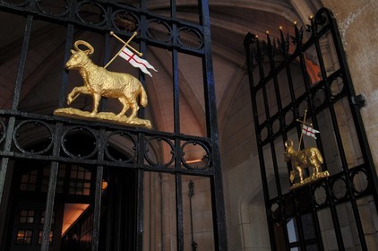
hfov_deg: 57.3
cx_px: 189
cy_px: 126
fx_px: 346
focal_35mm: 33
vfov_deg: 39.8
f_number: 4
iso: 100
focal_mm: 22
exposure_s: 1/20
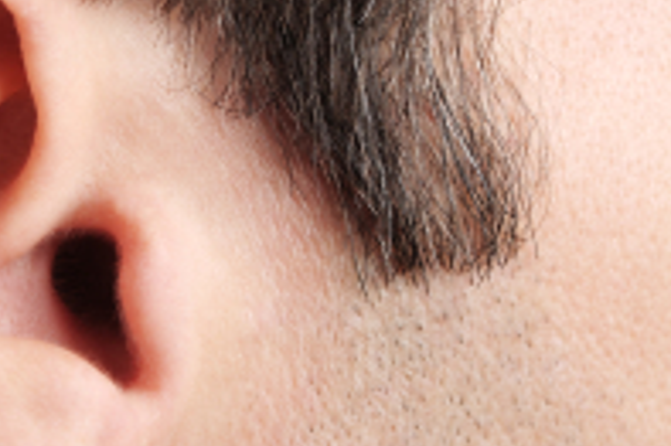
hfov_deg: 9.0
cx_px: -32
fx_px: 4209
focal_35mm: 226
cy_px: 238
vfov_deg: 6.1
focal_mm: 105
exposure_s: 1/200
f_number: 11
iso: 200
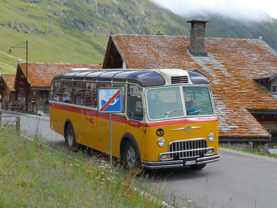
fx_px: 560
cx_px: 138
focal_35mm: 70
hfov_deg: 27.8
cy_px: 104
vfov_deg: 21.0
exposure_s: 1/500
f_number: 4.1
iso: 80
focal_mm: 14.2
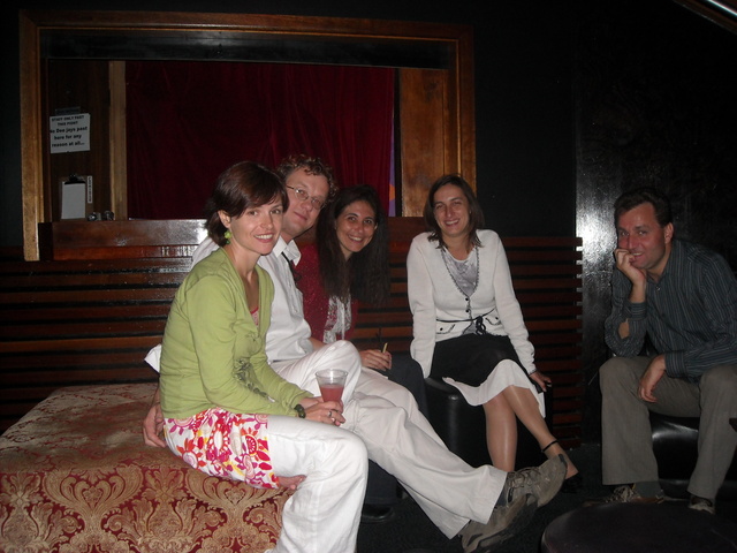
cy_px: 276
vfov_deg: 40.7
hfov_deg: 52.6
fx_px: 745
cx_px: 368
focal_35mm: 35
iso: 200
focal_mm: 5.7
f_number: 2.8
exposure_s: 1/60
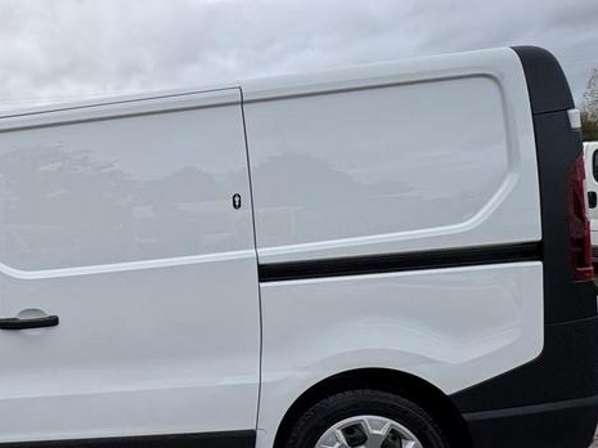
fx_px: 466
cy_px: 243
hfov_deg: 57.2
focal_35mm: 27
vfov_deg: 51.2
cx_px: 71
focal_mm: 2.22
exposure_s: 1/565
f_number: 2.2
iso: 40
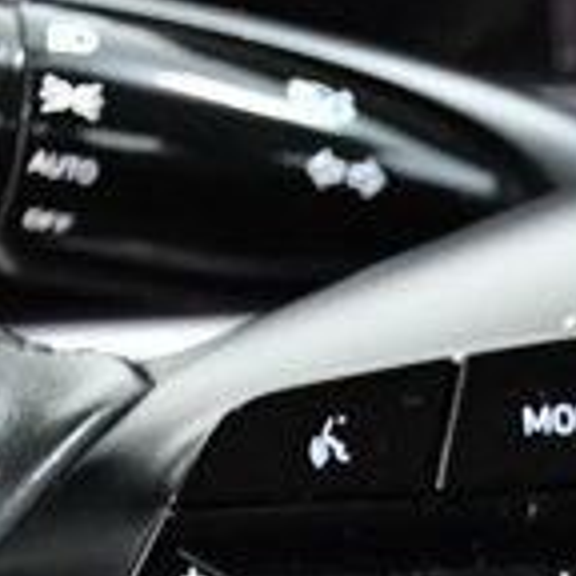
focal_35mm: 241
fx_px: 4537
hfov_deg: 6.8
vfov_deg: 7.1
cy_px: 1080
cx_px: 1528
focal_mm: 27
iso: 2500
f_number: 4.5
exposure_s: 1/80
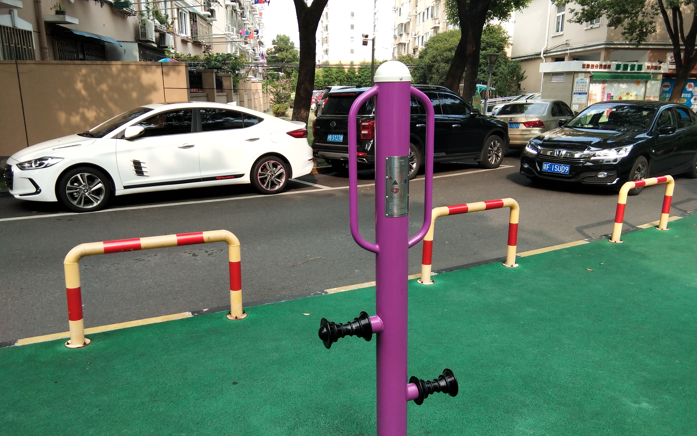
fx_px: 627
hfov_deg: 58.1
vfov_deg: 38.3
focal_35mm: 33
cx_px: 348
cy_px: 247
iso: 50
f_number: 2.2
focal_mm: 3.69
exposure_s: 1/215
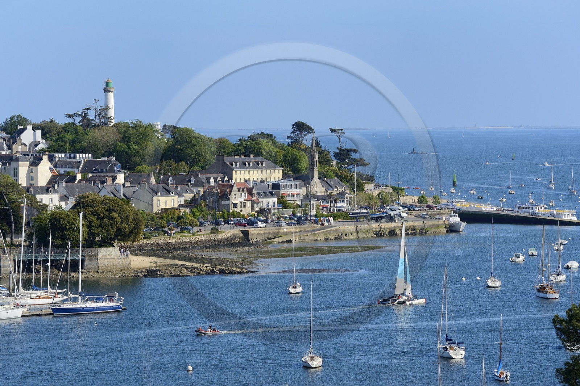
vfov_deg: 8.1
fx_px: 2738
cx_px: 290
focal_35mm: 170
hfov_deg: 12.1
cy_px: 193
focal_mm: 170
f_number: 13
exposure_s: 1/320
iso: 200
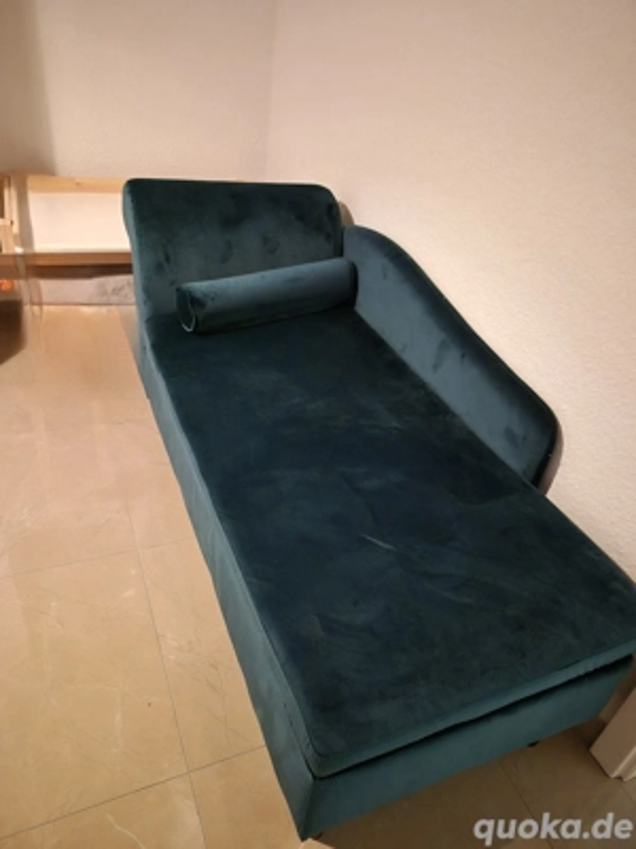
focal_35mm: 23
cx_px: 318
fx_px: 563
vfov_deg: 73.9
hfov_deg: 58.9
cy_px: 424
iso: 2500
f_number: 1.8
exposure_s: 1/33.3
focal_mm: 5.4
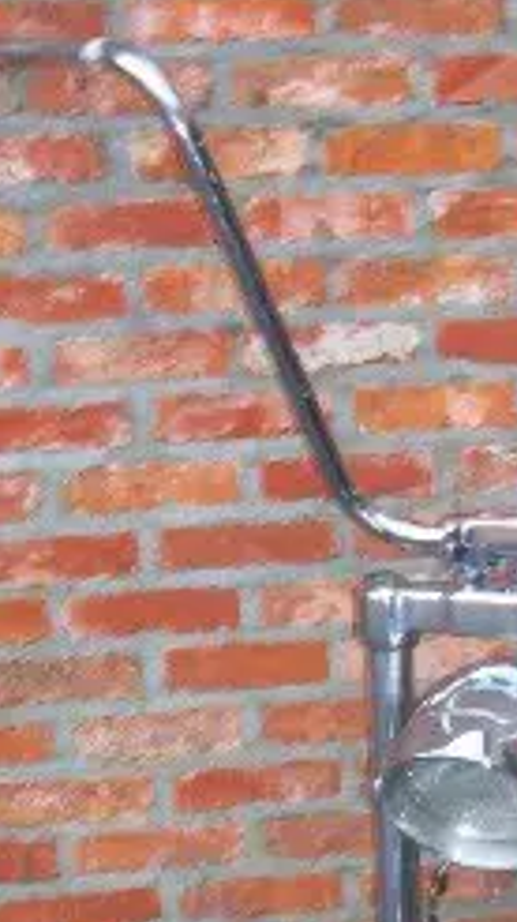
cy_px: 763
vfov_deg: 26.3
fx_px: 1929
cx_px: 523
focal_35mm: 79
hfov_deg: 15.0
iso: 160
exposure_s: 1/60
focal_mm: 5.7
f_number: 2.8
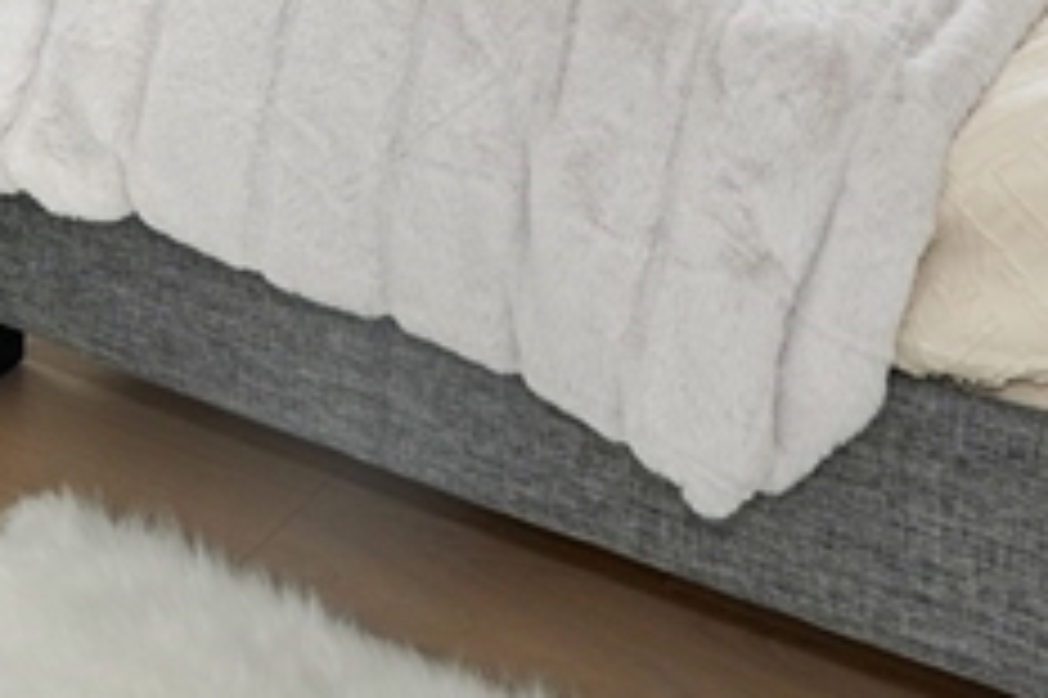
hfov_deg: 30.4
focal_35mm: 66
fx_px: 1920
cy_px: -750
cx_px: 400
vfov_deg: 15.7
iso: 160
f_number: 9
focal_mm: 10
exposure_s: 1/30
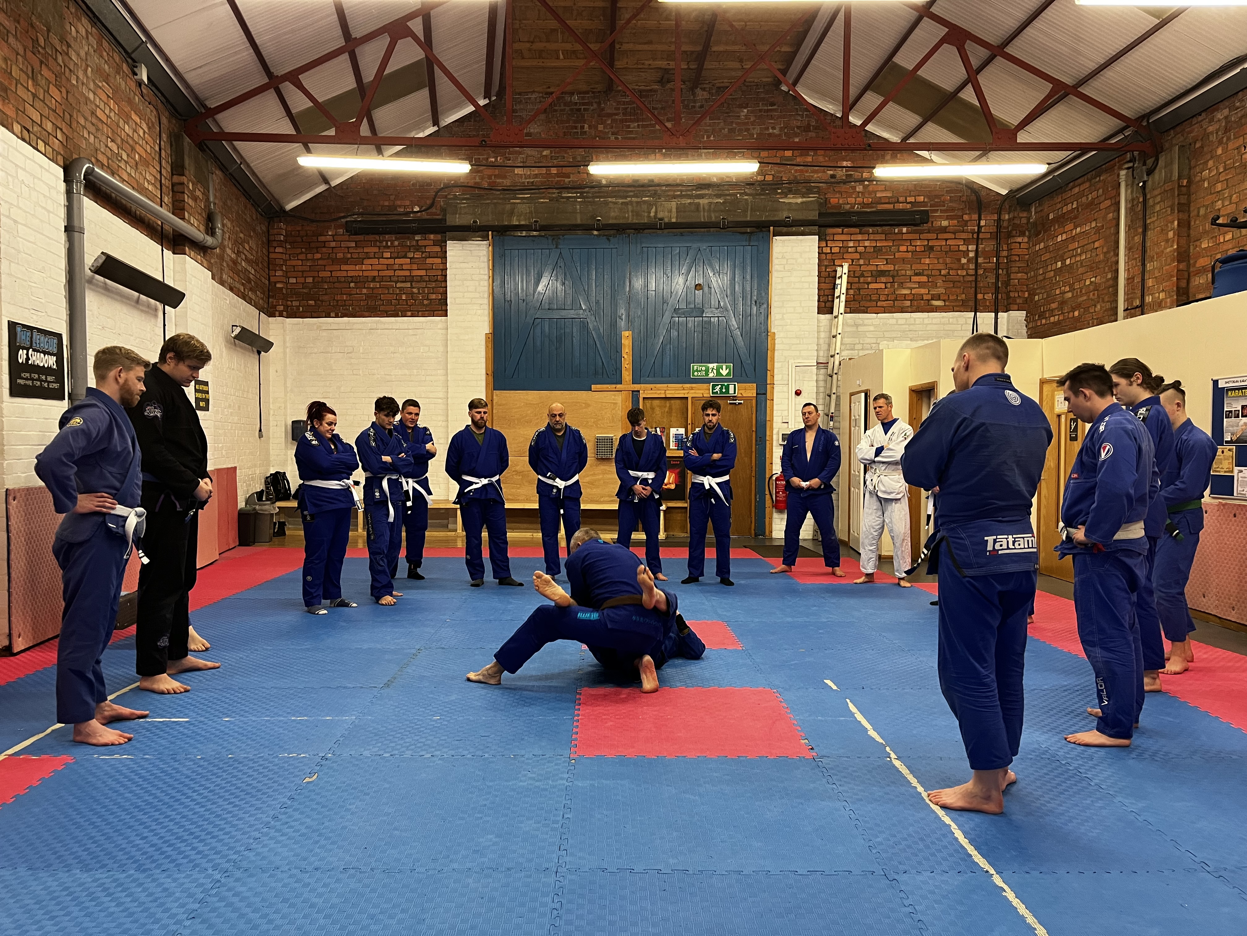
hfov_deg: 67.3
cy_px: 468
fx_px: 937
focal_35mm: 26
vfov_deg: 53.1
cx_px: 624
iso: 200
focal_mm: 5.1
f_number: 1.6
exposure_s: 1/50
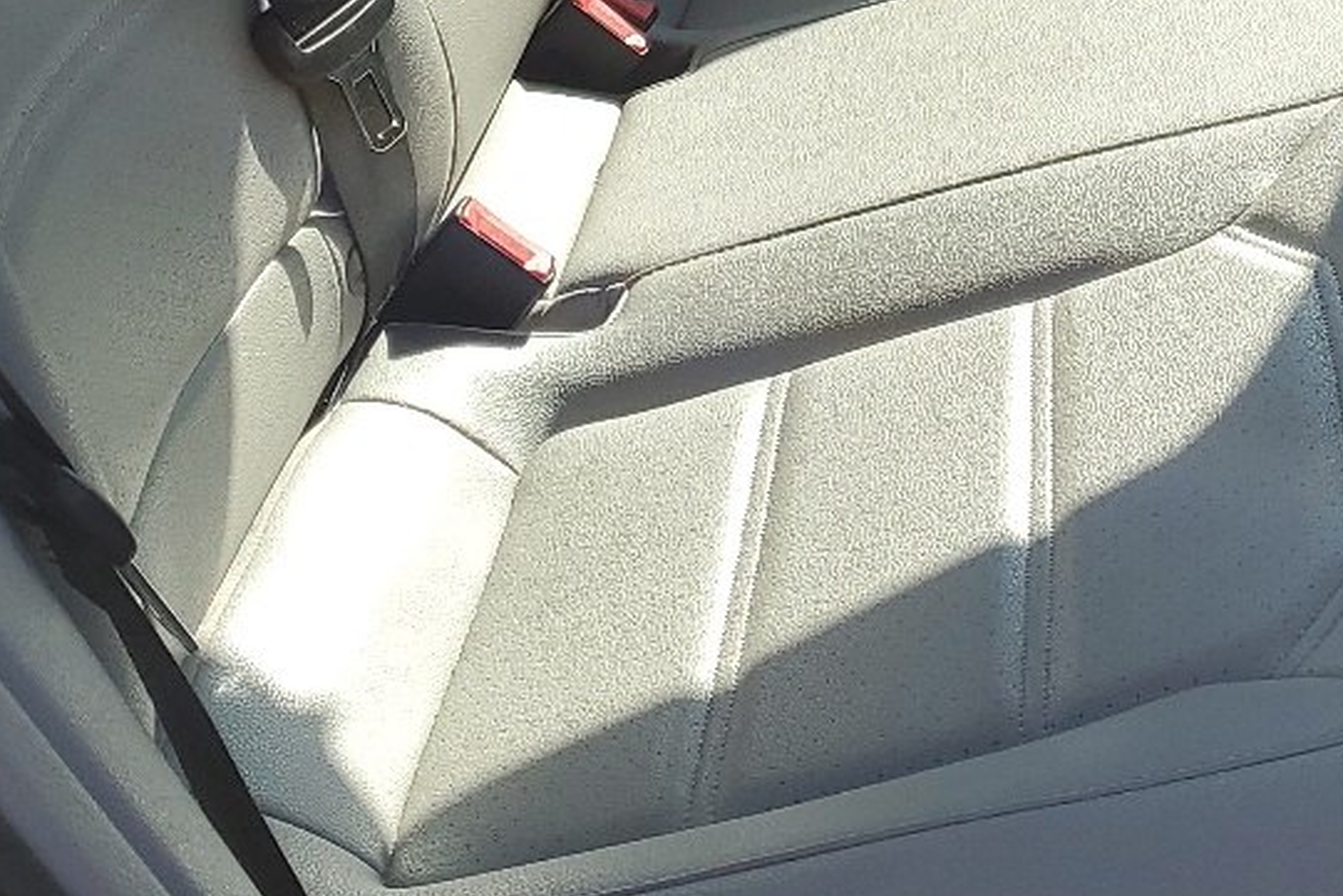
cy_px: -365
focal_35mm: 80
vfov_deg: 15.9
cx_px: 1162
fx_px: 2985
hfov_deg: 24.7
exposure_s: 1/1111
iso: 50
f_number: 1.5
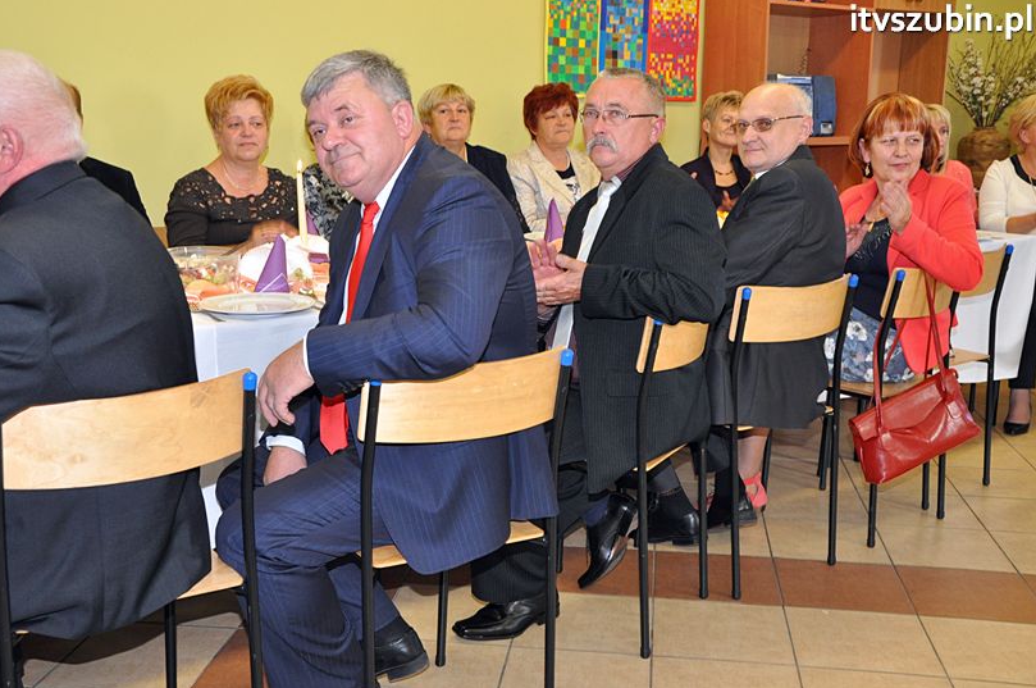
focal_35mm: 41
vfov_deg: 32.5
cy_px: 338
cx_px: 516
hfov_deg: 47.5
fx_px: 1178
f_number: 5.6
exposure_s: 1/60
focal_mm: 26
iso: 800
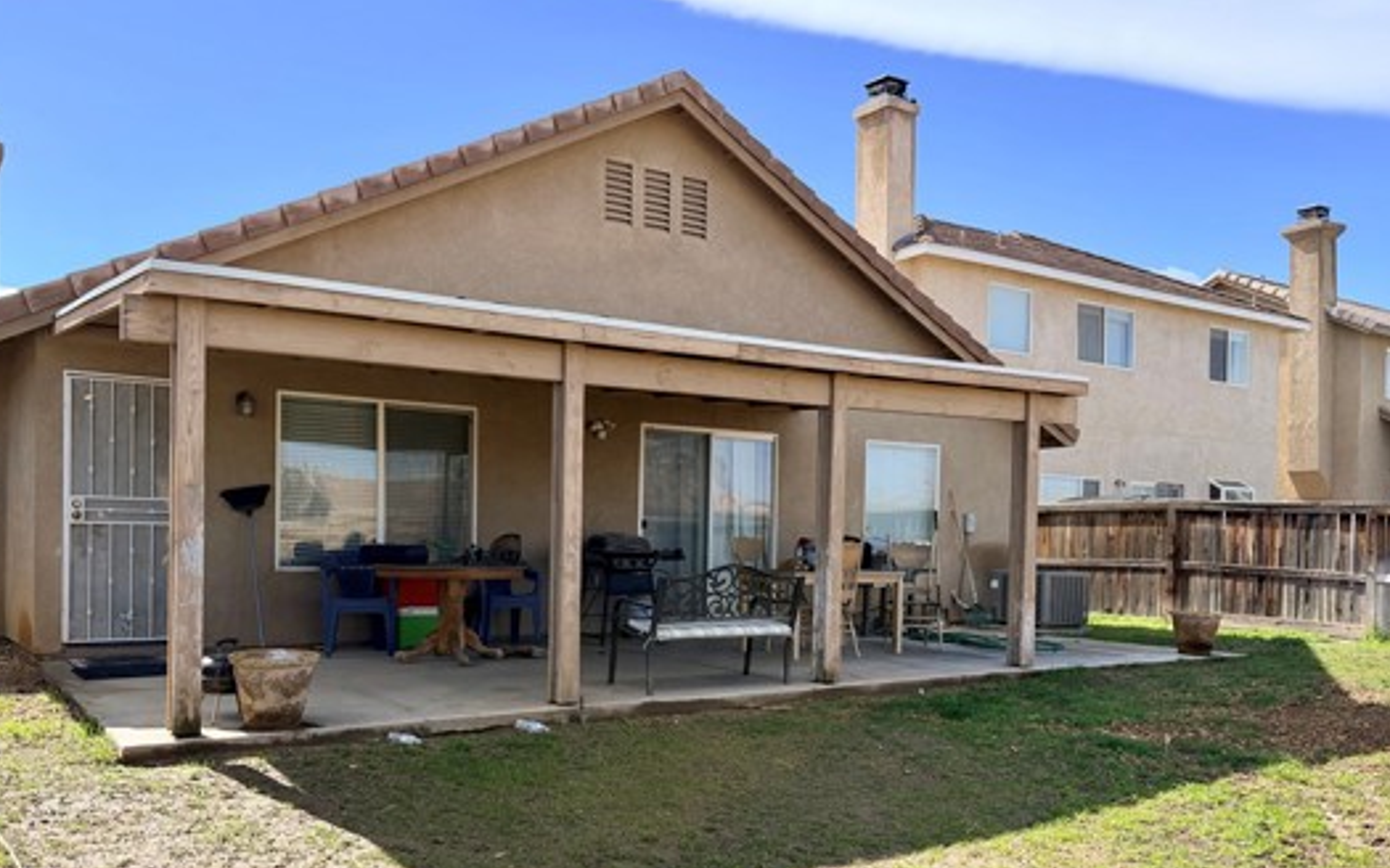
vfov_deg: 40.2
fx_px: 1174
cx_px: 638
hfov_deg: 61.2
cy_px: 569
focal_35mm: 31
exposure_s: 1/3759
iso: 100
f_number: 1.78
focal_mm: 6.76
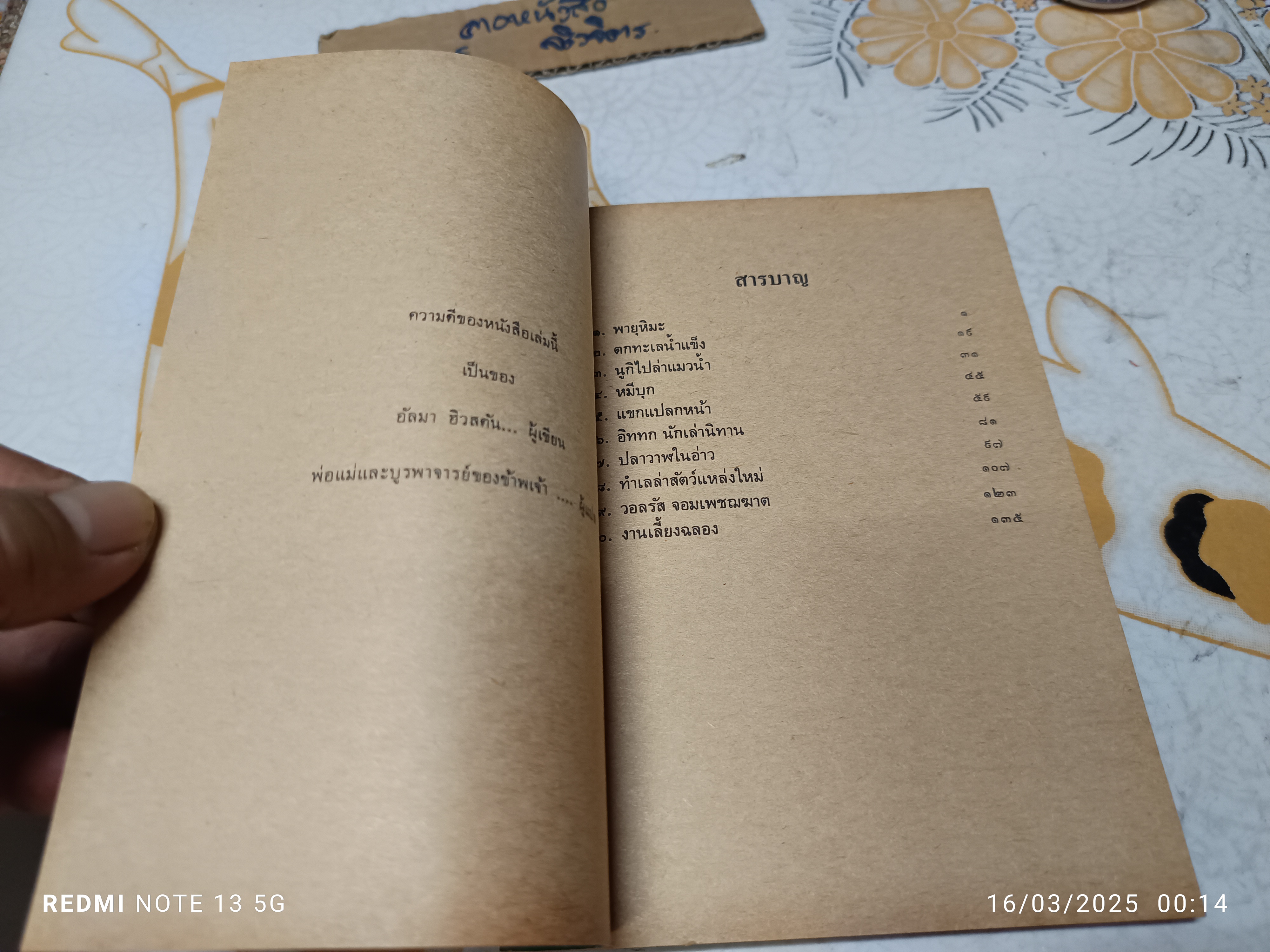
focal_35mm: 24
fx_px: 881
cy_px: 476
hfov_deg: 71.6
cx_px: 635
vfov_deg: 56.8
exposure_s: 1/33.3
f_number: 1.7
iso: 909
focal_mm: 5.31
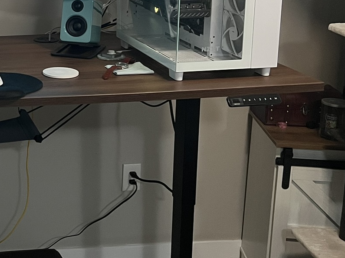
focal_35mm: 67
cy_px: 23
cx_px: -74
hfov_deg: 25.8
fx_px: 668
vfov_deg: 21.4
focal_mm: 5.7
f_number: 1.5
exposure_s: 1/60
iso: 500
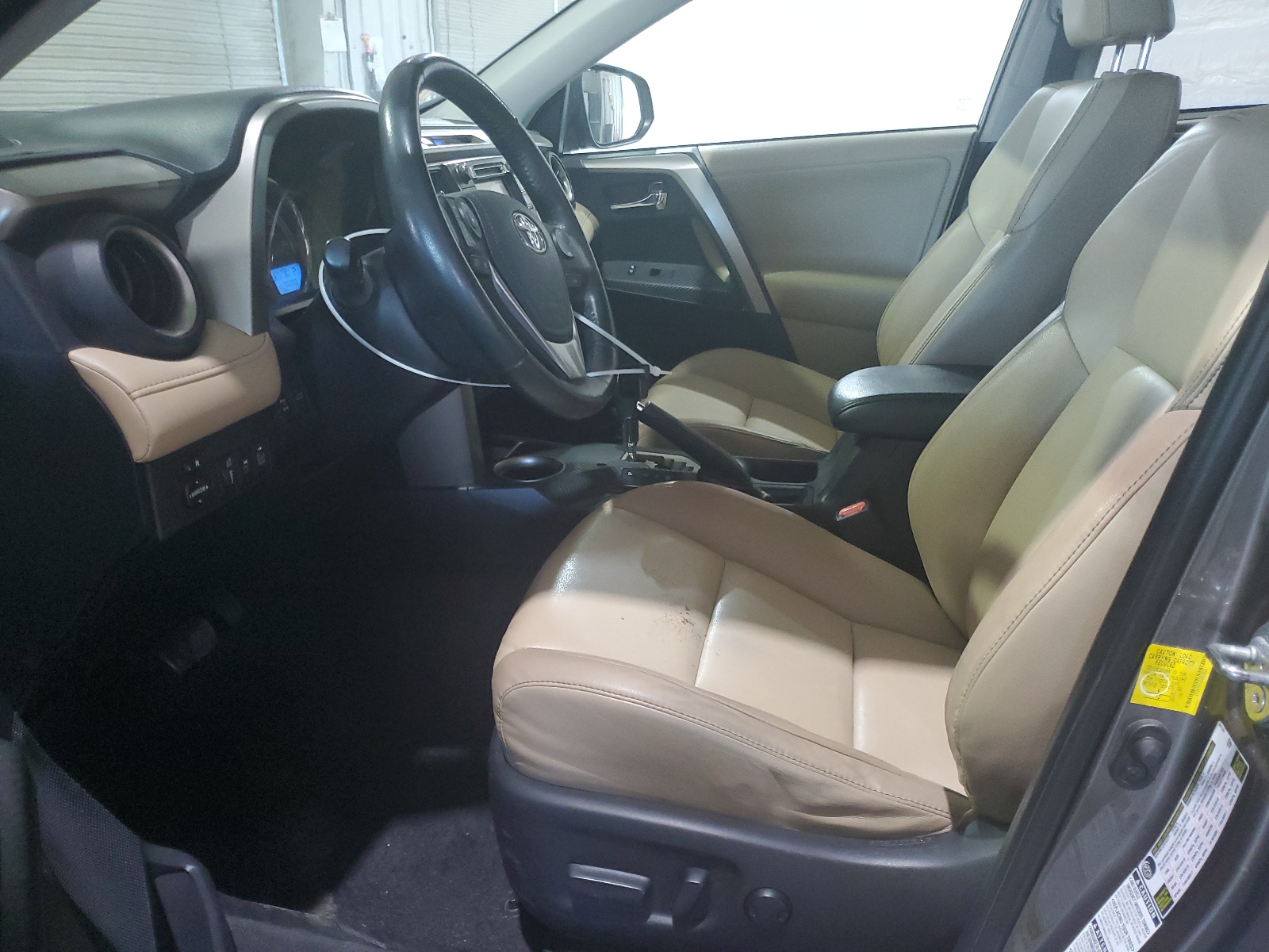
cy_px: 476
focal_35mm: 26
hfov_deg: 67.3
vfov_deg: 53.1
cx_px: 634
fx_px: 953
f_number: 1.5
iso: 301
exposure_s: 1/60.2
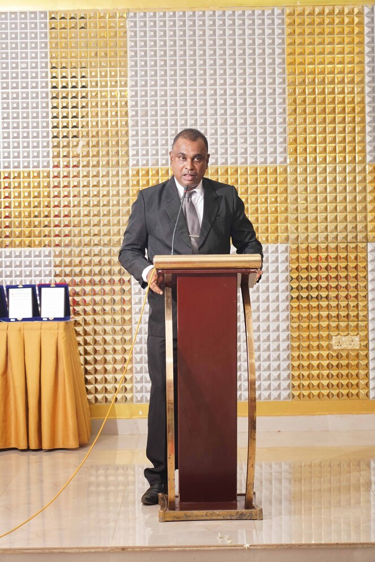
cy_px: 281
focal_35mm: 96
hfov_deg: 14.3
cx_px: 188
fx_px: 1499
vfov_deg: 21.2
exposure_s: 1/250
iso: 500
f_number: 4
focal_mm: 96
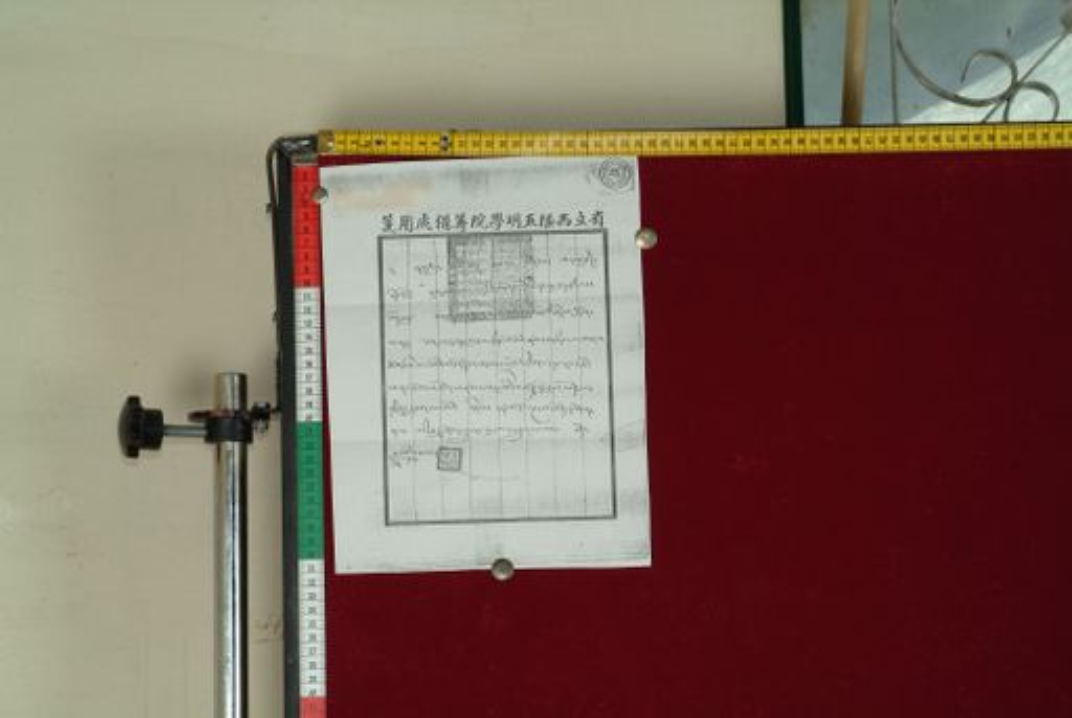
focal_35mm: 88
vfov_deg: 15.5
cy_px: 359
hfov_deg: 23.0
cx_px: 536
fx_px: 2639
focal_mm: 59
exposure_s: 1/20
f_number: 13
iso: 160
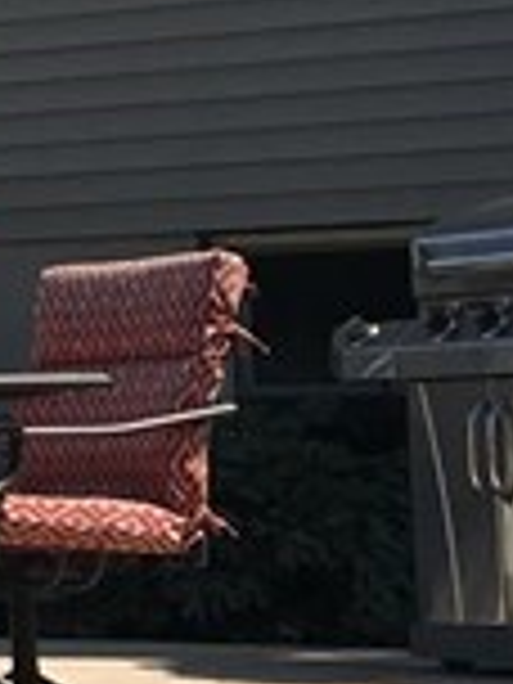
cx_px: -1431
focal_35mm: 195
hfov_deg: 6.4
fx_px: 3853
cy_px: 117
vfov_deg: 10.1
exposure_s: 1/1538
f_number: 2.2
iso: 25
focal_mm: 4.15
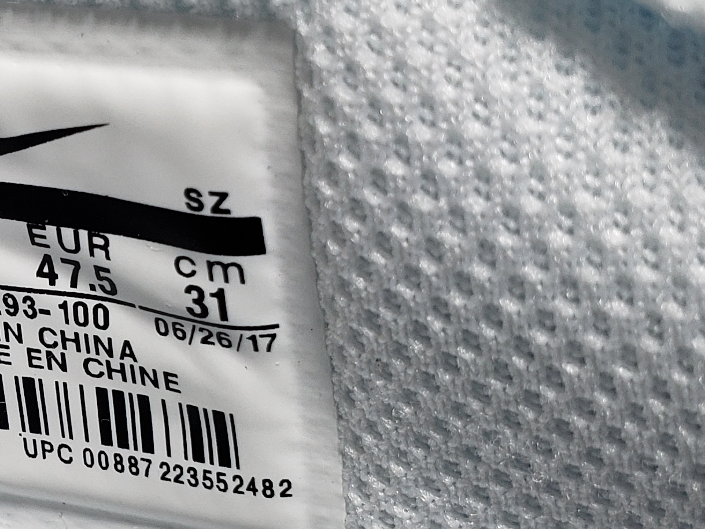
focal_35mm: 86
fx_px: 1751
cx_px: -121
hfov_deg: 21.3
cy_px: 350
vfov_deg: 17.1
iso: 50
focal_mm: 4.3
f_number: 2.4
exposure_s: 1/227
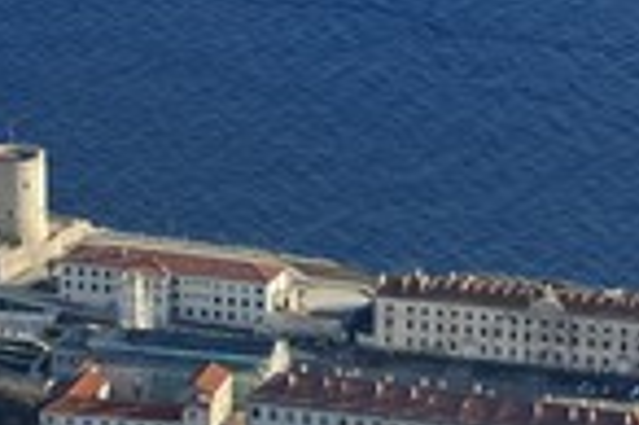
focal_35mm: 324
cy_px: 495
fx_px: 5744
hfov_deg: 6.3
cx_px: -155
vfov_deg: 4.2
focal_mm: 112
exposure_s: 1/1000
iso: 400
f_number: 5.6
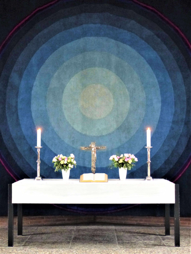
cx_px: 96
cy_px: 127
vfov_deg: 38.2
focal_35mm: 50
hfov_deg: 29.1
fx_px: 368
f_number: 2.8
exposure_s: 1/20
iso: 800
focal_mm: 9.1
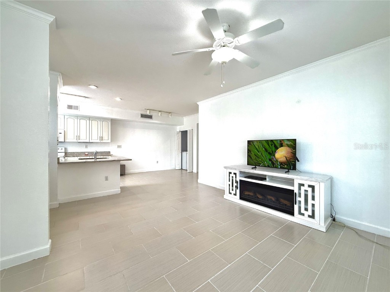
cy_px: 146
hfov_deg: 102.1
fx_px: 158
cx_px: 195
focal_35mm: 14
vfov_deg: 85.7
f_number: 2.2
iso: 80
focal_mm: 2.22
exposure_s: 1/120
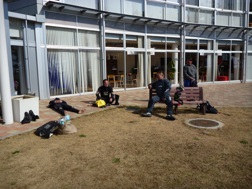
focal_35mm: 28
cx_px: 126
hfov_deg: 63.4
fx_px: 204
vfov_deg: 49.8
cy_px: 94
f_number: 3.3
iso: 80
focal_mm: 4.9
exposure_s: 1/1300
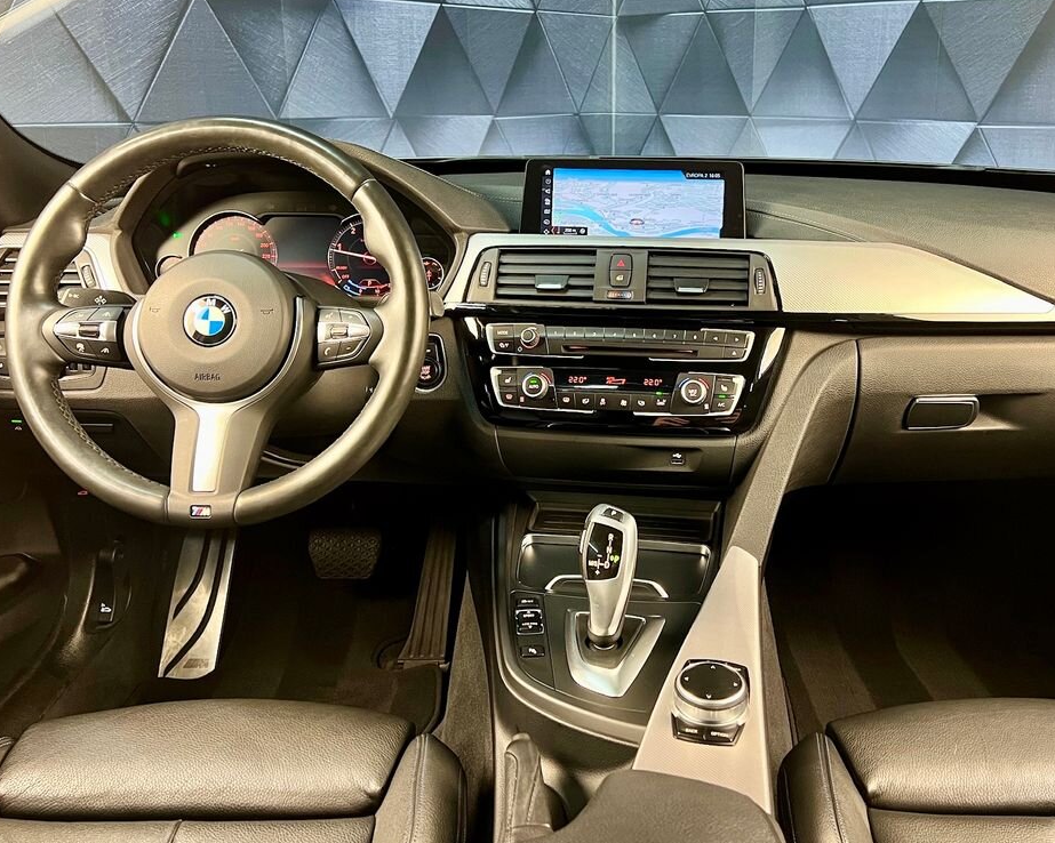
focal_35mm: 33
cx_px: 617
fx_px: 1030
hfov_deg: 54.0
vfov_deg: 44.3
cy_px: 342
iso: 320
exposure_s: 1/51
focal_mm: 5.7
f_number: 1.5
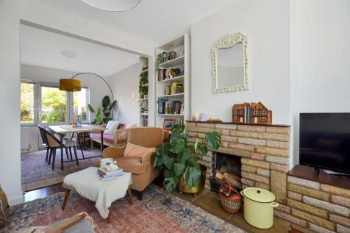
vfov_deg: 77.3
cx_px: 175
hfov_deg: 100.4
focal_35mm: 15
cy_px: 116
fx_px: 146
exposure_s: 1/200
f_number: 3.5
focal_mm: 10
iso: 400
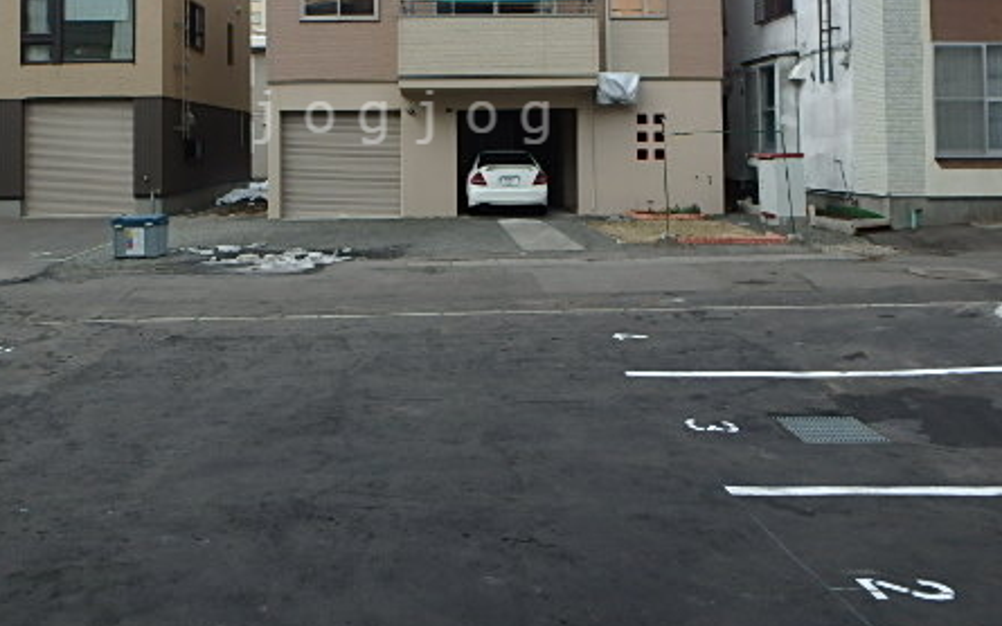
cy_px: 117
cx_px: 408
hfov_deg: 59.2
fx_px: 874
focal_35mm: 32
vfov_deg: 37.8
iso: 125
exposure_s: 1/200
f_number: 3.5
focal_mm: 3.7
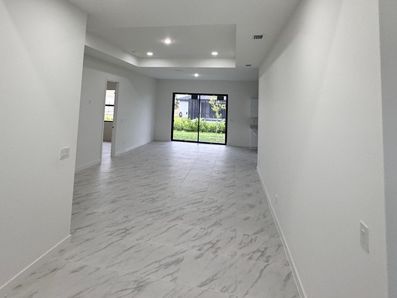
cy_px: 80
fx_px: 252
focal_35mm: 22
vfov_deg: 58.4
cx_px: 178
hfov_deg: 76.2
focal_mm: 2.22
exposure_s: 1/120
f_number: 2.2
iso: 80
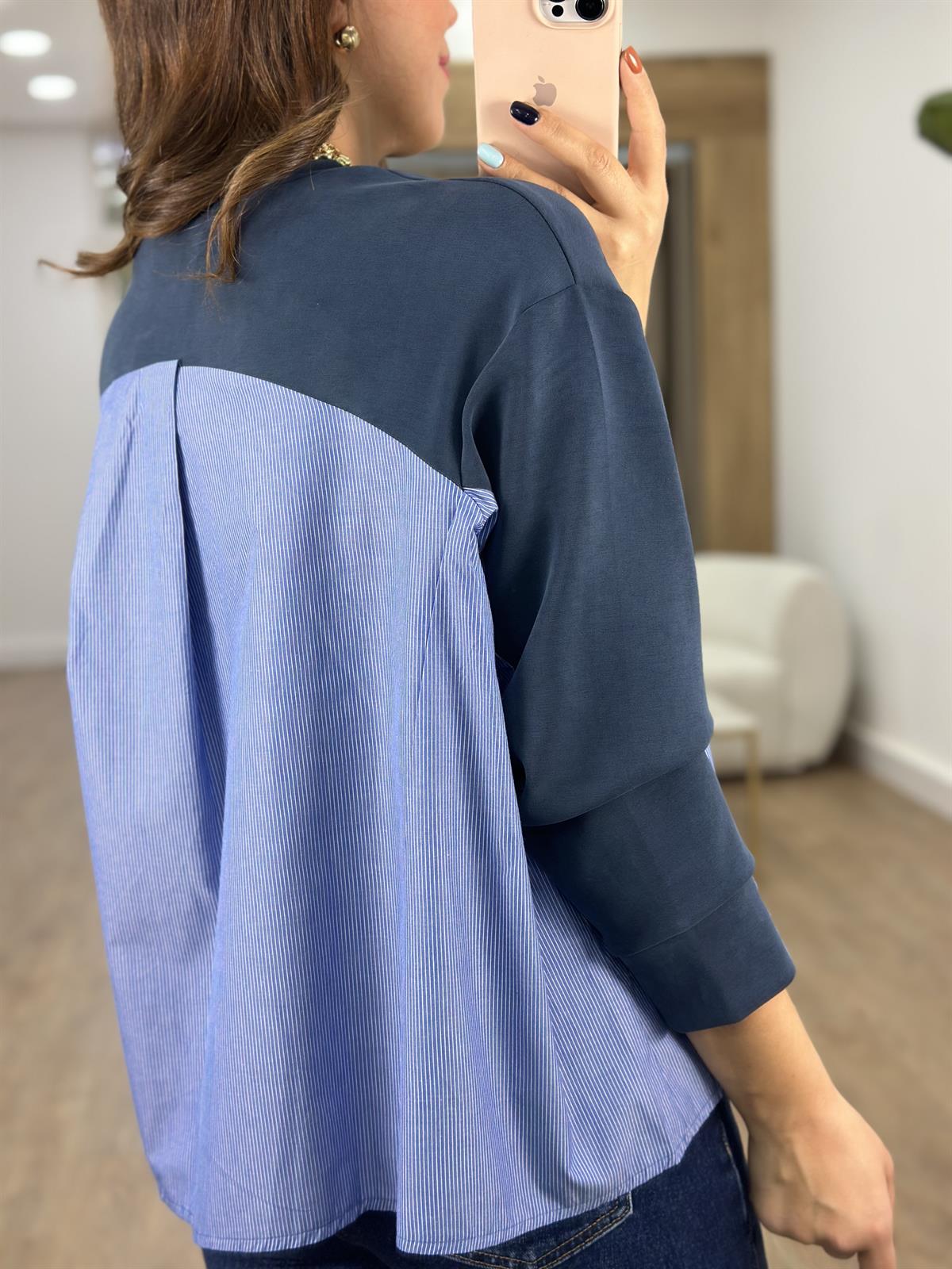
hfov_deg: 30.3
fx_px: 1760
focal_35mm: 48
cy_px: 634
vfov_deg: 39.7
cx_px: 476
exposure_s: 1/100
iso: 100
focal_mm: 6.86
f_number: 1.78
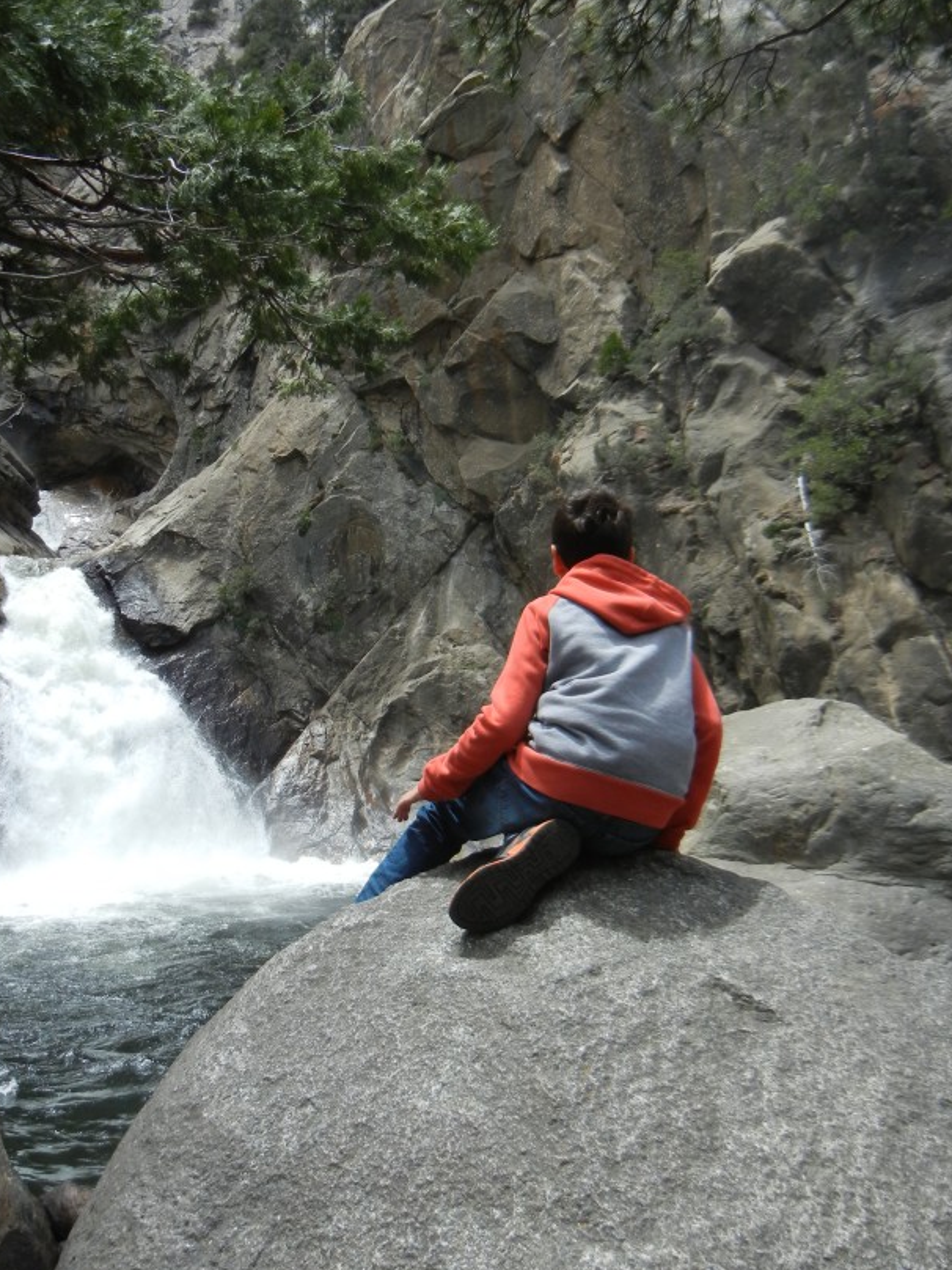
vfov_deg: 48.9
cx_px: 360
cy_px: 563
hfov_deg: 37.5
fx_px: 1393
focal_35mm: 38
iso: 160
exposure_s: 1/818
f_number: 3.5
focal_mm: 5.4
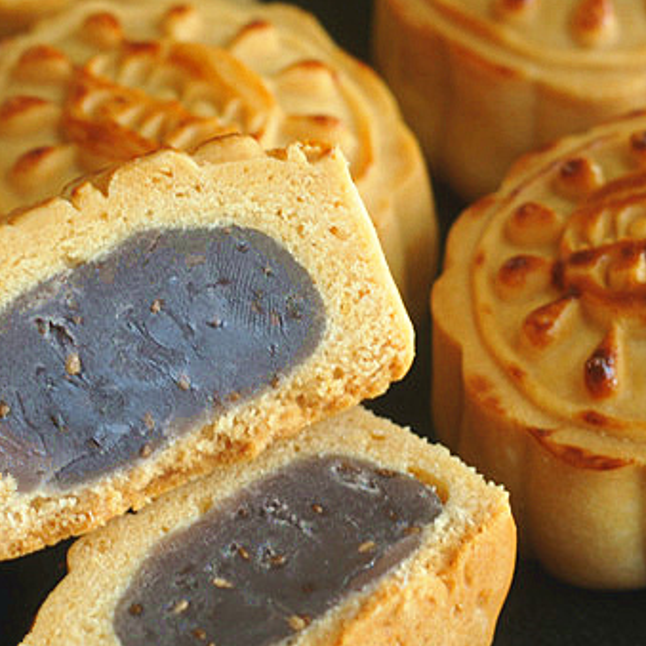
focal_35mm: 164
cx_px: 153
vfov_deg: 10.7
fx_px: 3463
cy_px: 349
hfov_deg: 10.6
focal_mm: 50
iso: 320
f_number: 3.5
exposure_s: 1/50
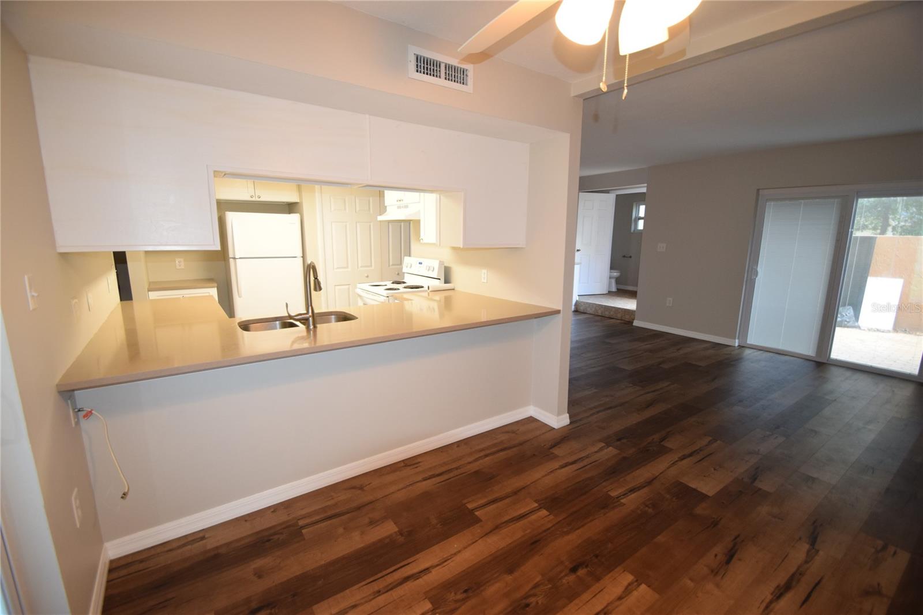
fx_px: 384
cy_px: 308
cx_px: 462
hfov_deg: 100.4
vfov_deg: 77.3
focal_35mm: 15
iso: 800
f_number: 4
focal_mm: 10
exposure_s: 1/60
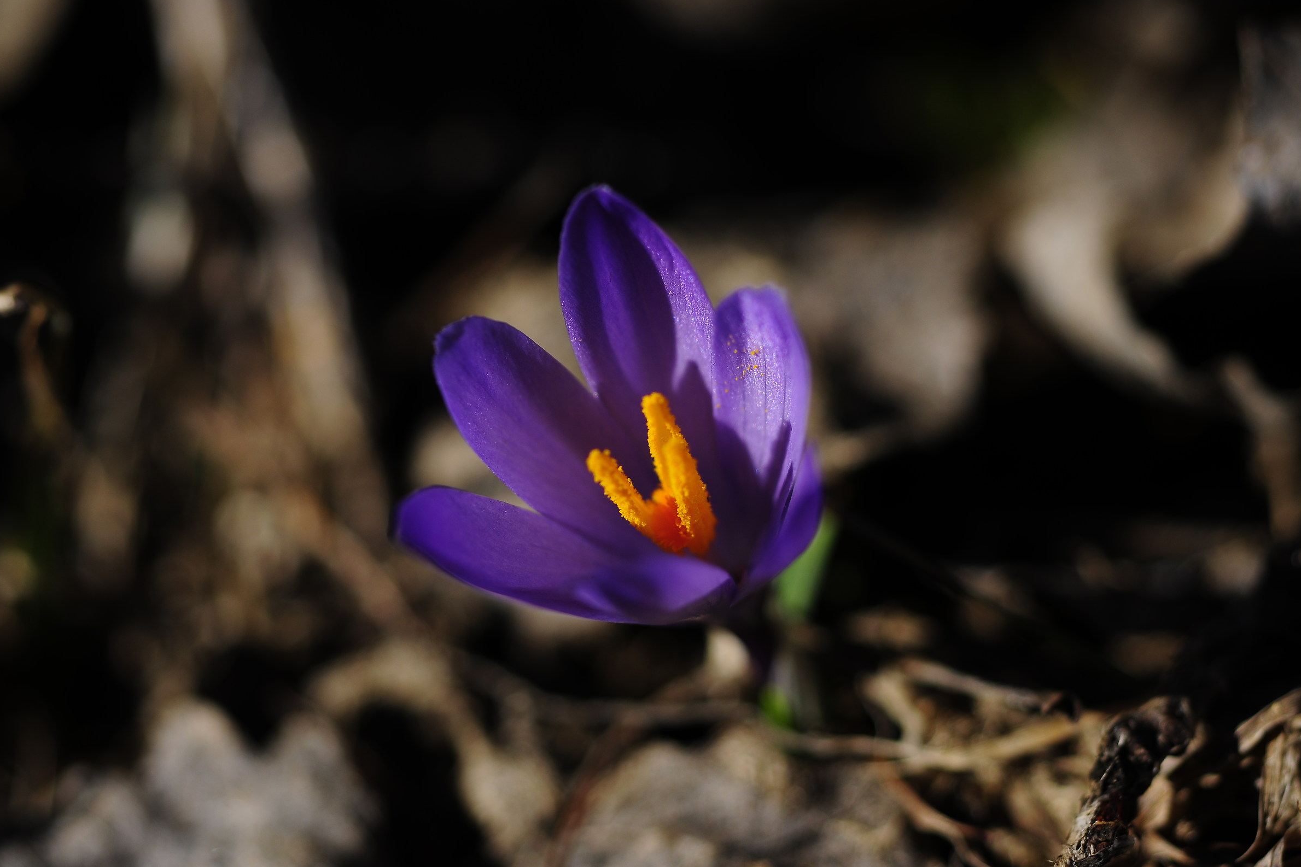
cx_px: 651
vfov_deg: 10.7
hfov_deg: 15.9
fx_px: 4644
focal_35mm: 129
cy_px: 432
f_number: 2
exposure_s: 1/2000
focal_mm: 85
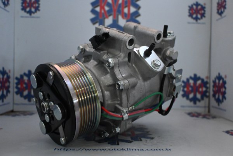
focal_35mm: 34
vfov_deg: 38.4
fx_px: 223
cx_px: 116
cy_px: 78
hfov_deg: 55.1
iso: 3600
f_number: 4.2
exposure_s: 1/60
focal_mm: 23
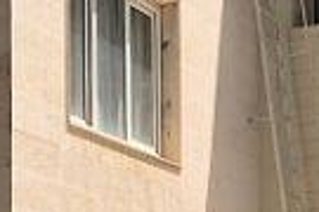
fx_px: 1533
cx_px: -28
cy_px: 330
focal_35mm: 173
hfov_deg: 11.7
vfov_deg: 7.8
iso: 20
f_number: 1.8
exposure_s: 1/1372
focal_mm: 4
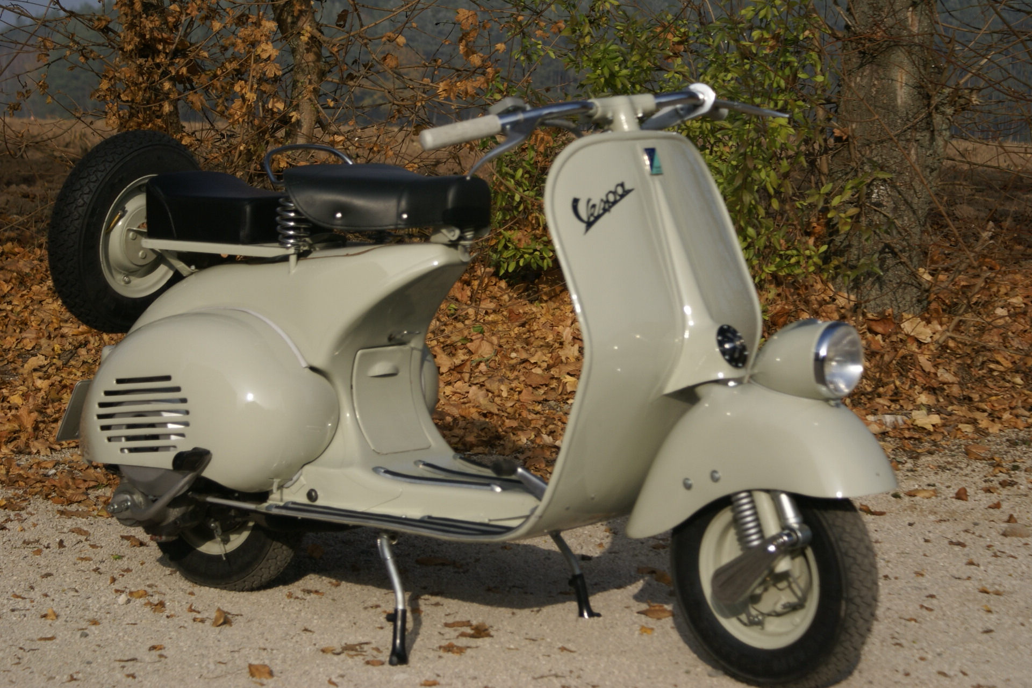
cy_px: 344
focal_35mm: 90
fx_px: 2580
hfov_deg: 22.6
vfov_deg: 15.2
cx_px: 516
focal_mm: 60
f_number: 5.6
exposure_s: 1/640
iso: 100
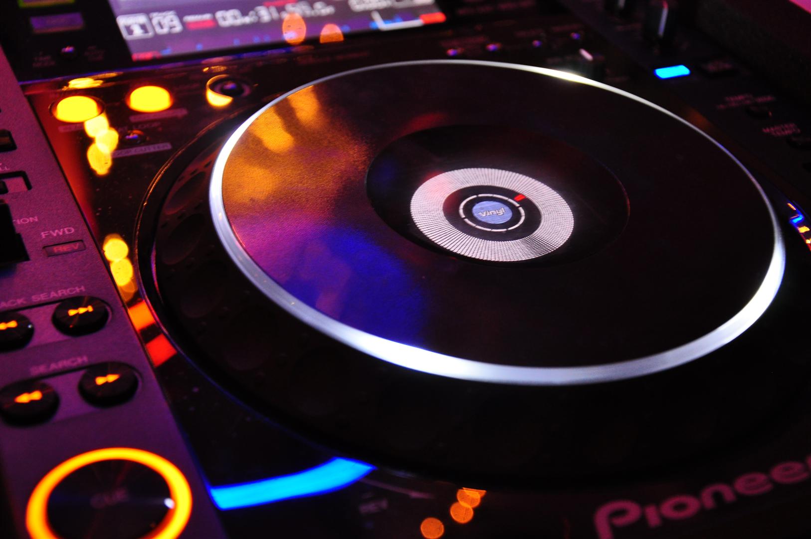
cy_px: 270
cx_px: 406
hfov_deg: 33.4
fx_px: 1350
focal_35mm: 60
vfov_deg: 22.6
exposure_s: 1/8
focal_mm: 40
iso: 800
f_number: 4.5
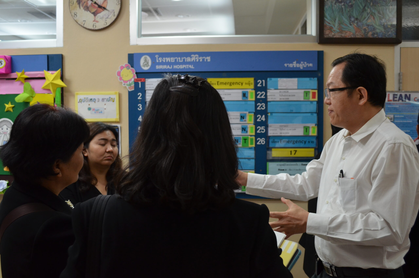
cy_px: 139
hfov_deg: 53.2
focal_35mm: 36
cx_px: 210
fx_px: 418
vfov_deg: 36.7
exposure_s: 1/60
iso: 800
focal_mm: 24
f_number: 4
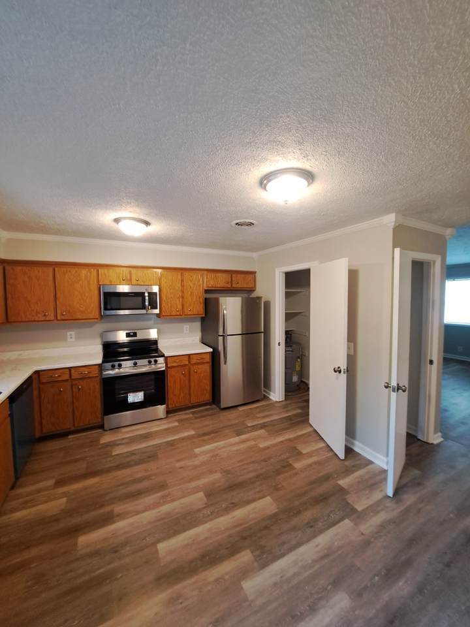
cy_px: 314
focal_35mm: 13
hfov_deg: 89.9
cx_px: 235
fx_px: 235
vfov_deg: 106.2
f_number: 2.2
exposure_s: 1/24
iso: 160
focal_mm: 1.74
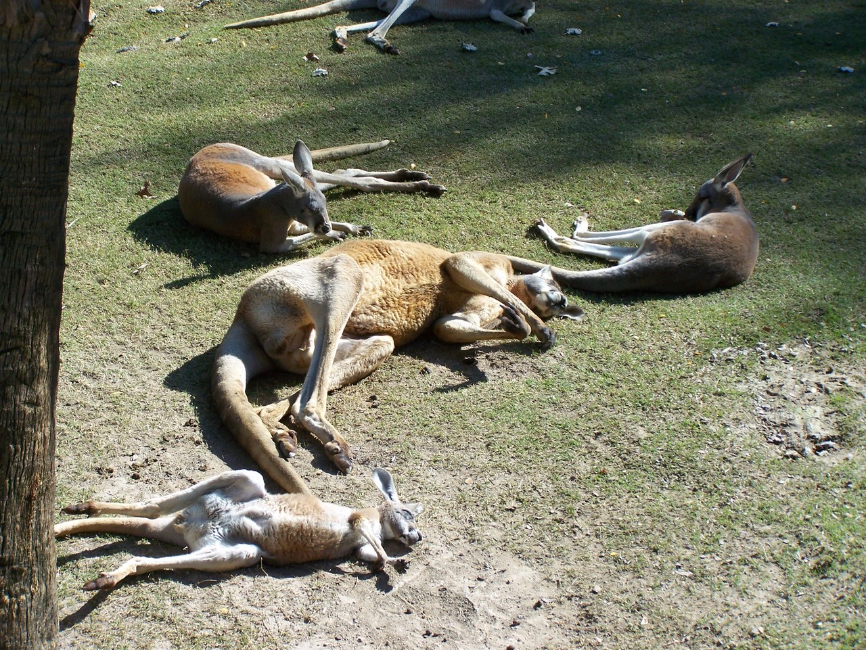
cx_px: 433
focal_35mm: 82
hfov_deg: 23.8
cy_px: 325
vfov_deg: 18.0
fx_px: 2052
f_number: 4
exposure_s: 1/500
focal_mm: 13.7
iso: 80
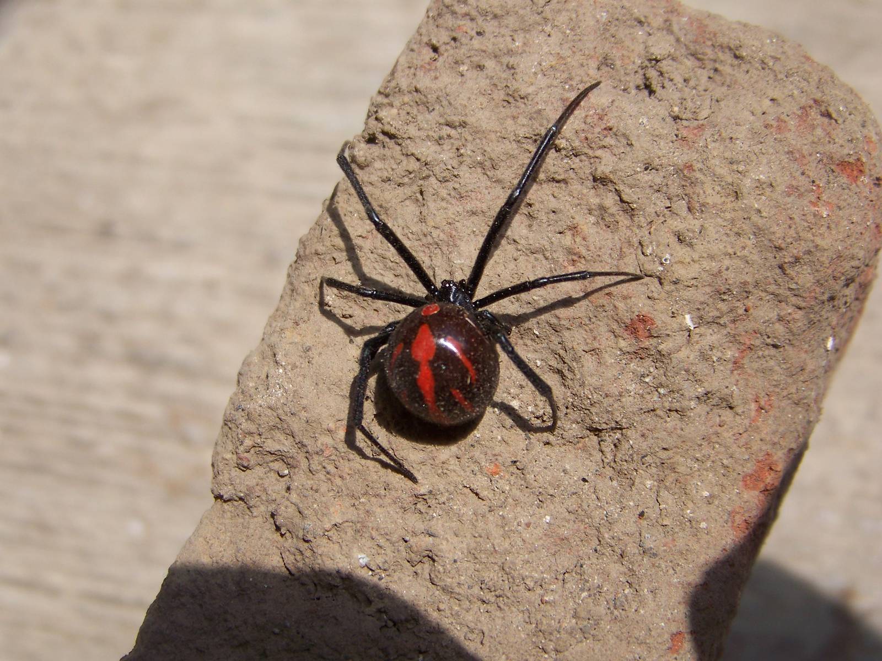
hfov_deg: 31.2
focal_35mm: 62
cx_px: 441
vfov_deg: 23.7
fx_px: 1580
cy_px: 330
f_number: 3.2
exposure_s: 1/800
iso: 64
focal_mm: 10.5
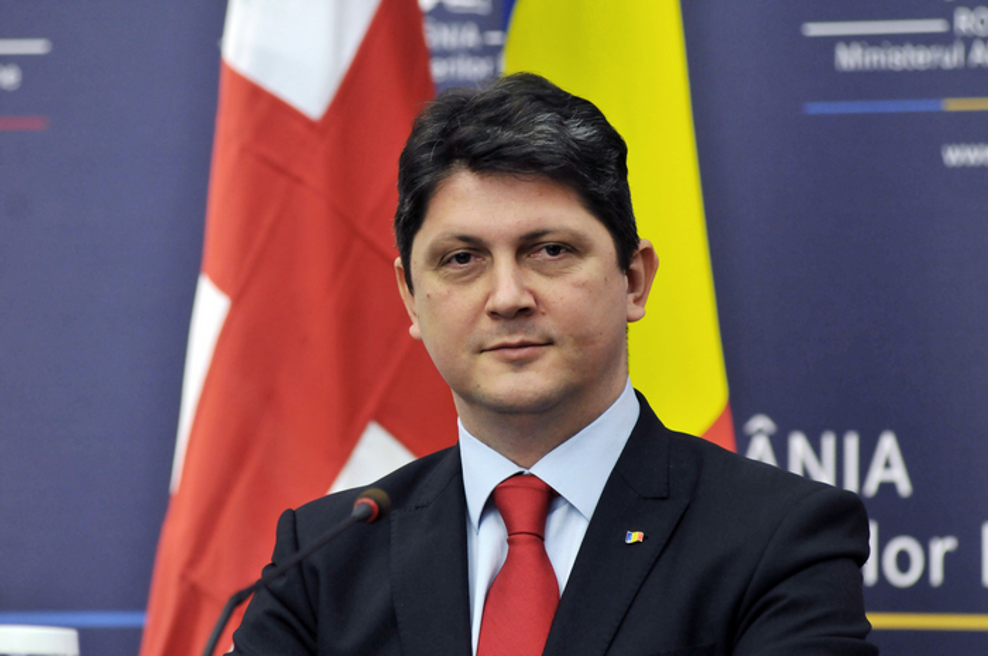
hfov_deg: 6.9
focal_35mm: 300
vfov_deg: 4.6
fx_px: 8224
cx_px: 494
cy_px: 328
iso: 800
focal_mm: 200
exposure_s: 1/100
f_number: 4.5
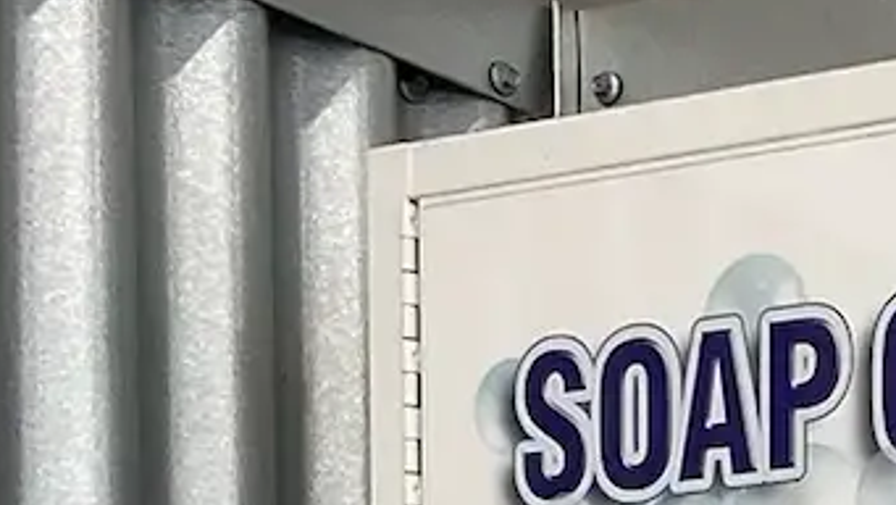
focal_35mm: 170
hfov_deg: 11.0
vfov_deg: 6.4
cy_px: 1673
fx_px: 4040
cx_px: 2023
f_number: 1.8
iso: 32
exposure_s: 1/135
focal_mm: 4.25
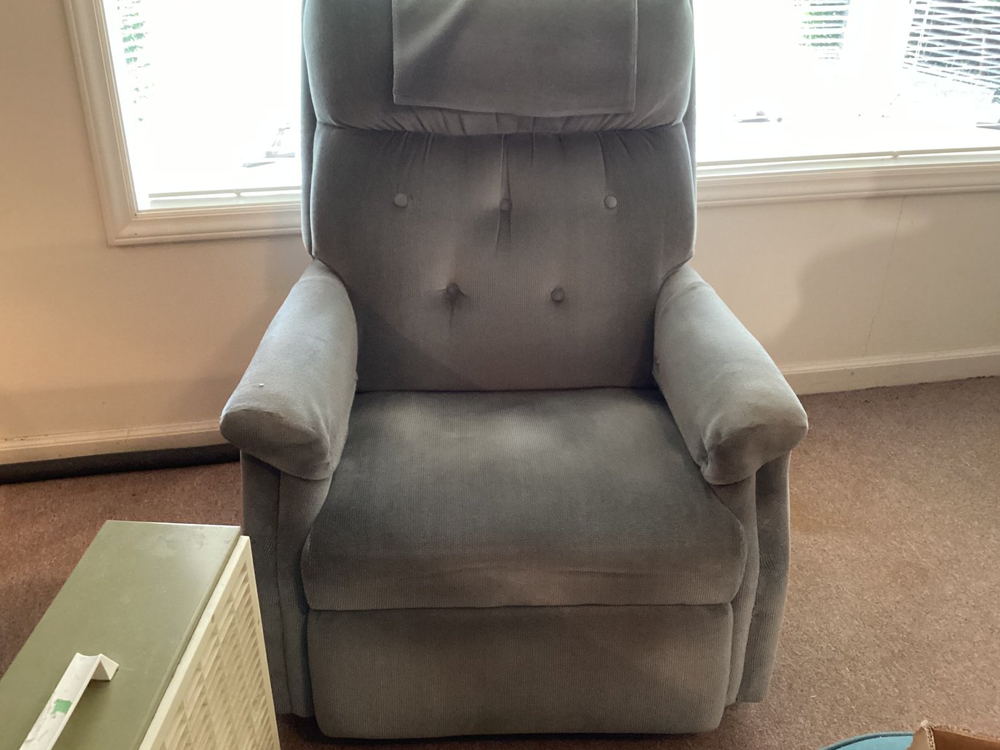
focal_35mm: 34
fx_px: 982
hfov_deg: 53.9
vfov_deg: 41.8
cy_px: 370
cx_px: 515
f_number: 2.4
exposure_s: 1/33
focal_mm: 3.3
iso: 400
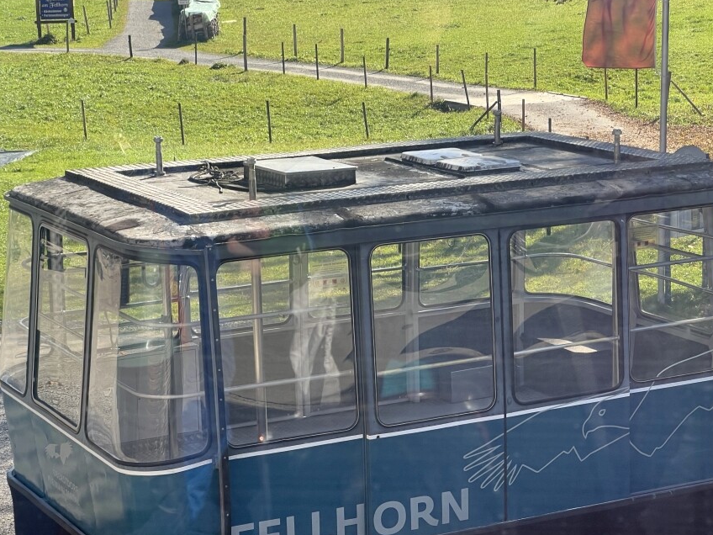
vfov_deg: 15.9
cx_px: 386
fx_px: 1916
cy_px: 317
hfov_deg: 21.1
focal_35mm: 93
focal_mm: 9
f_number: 2.8
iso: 32
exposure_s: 1/113
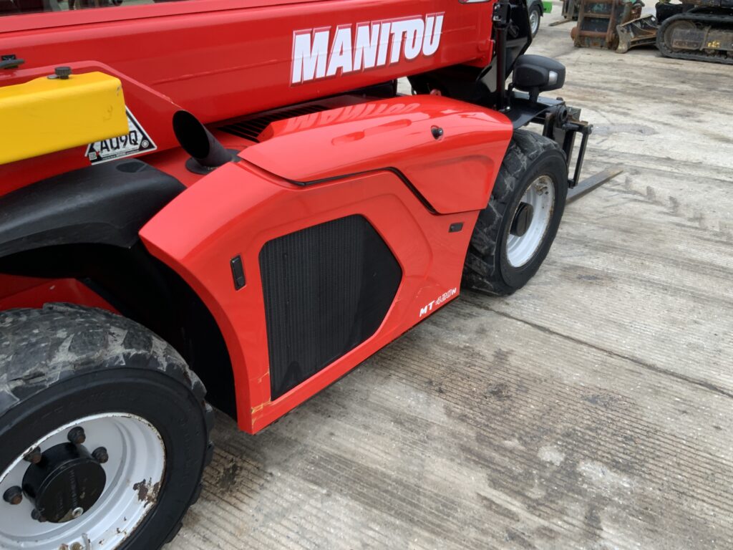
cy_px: 275
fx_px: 614
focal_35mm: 29
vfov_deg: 48.2
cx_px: 366
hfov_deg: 61.7
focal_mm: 3
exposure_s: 1/122
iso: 20
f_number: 1.8
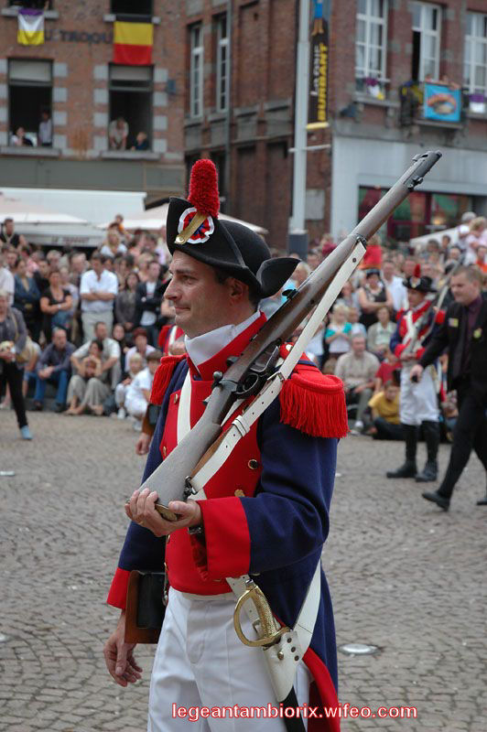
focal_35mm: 72
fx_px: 1463
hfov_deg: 18.9
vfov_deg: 28.1
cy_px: 366
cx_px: 244
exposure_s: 1/250
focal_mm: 48
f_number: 4.5
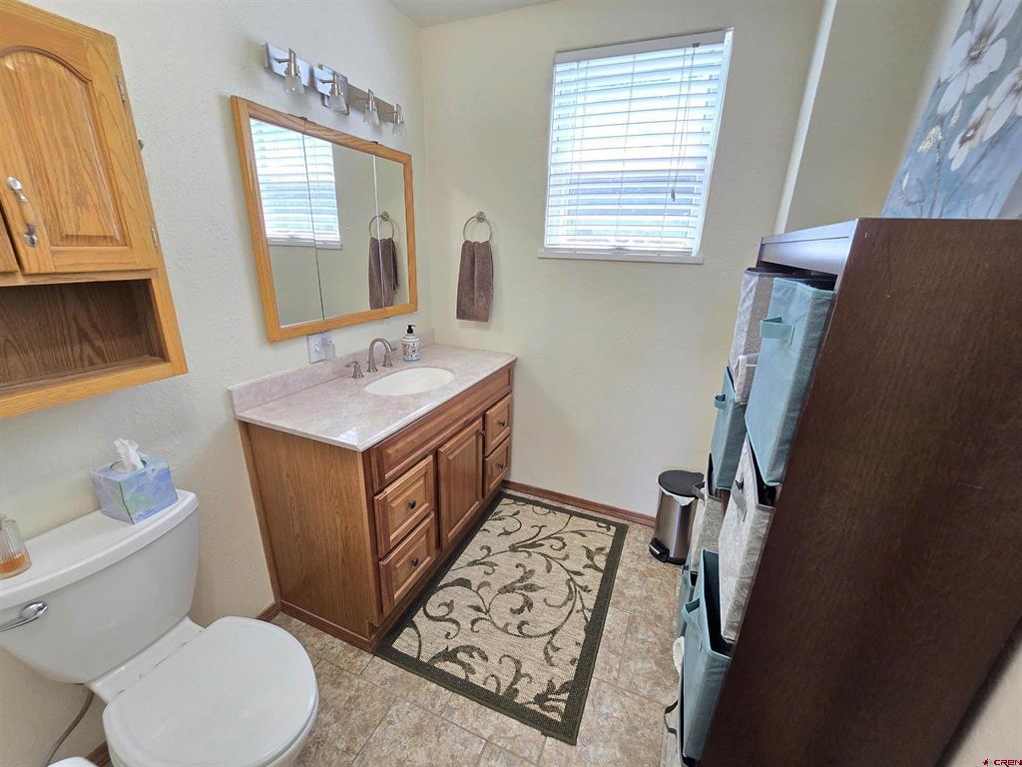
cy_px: 384
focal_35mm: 13
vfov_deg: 89.9
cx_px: 511
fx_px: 384
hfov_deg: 106.2
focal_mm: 2.2
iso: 200
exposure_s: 1/60
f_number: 2.2
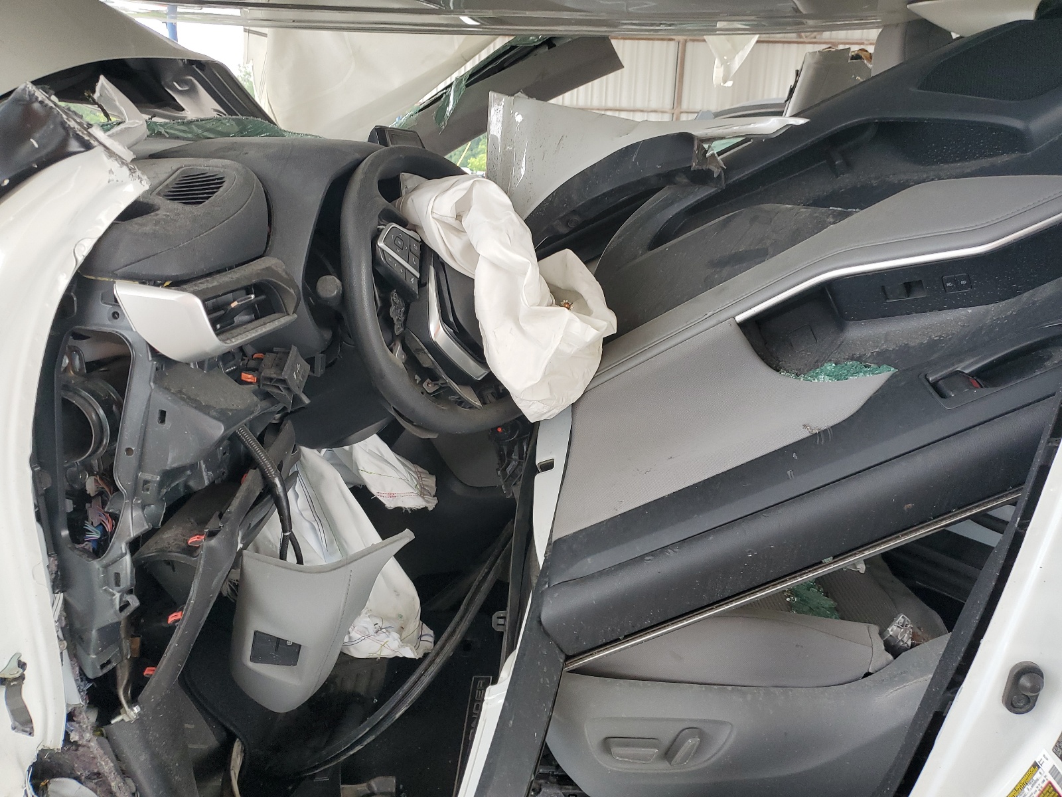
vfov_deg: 53.1
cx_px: 531
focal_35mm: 26
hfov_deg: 67.3
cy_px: 398
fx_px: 798
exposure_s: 1/120
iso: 90
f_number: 1.5
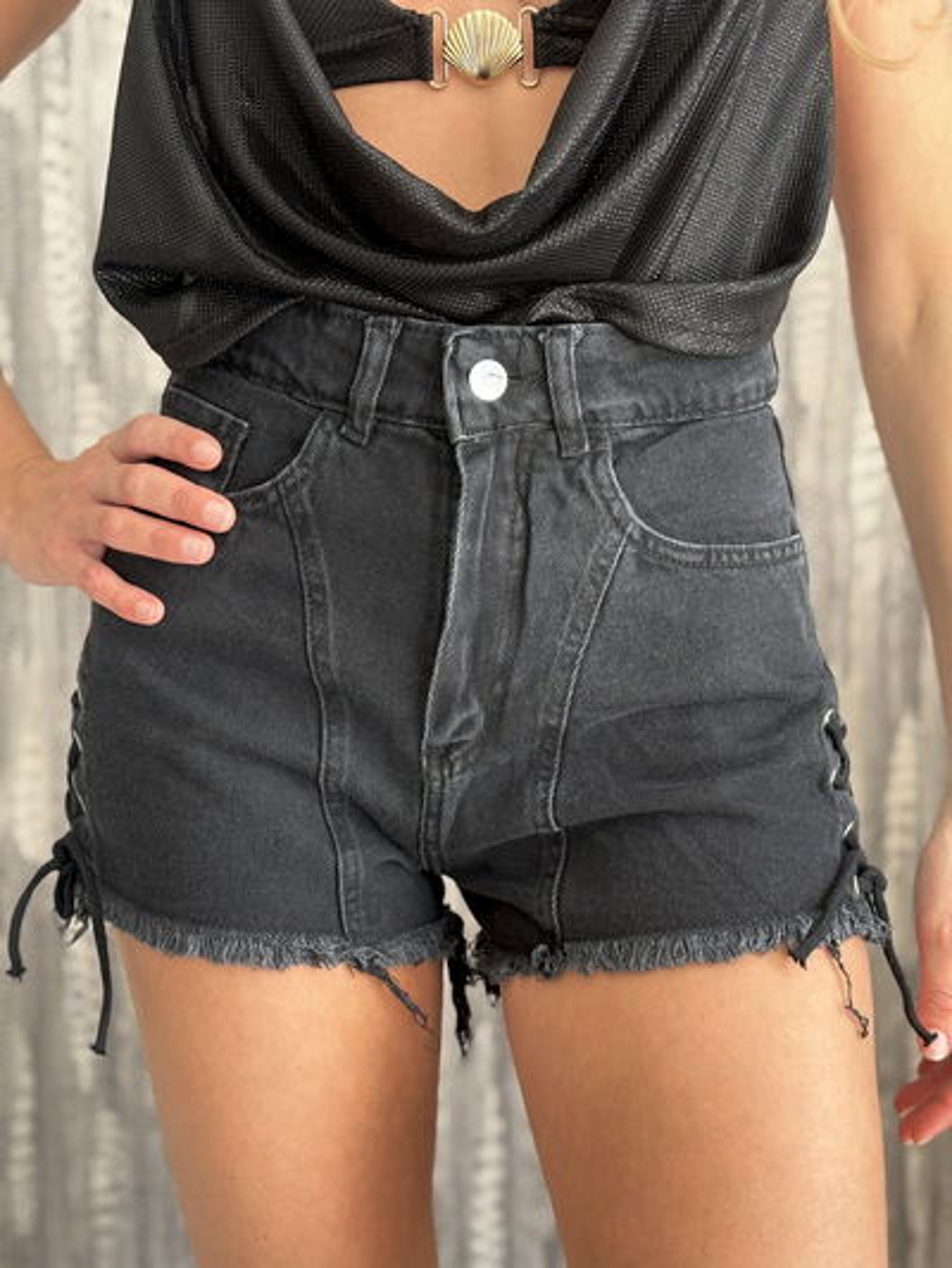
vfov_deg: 36.8
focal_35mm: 52
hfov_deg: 28.0
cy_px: 634
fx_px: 1906
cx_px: 476
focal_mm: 5.96
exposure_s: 1/71
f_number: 1.6
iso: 50
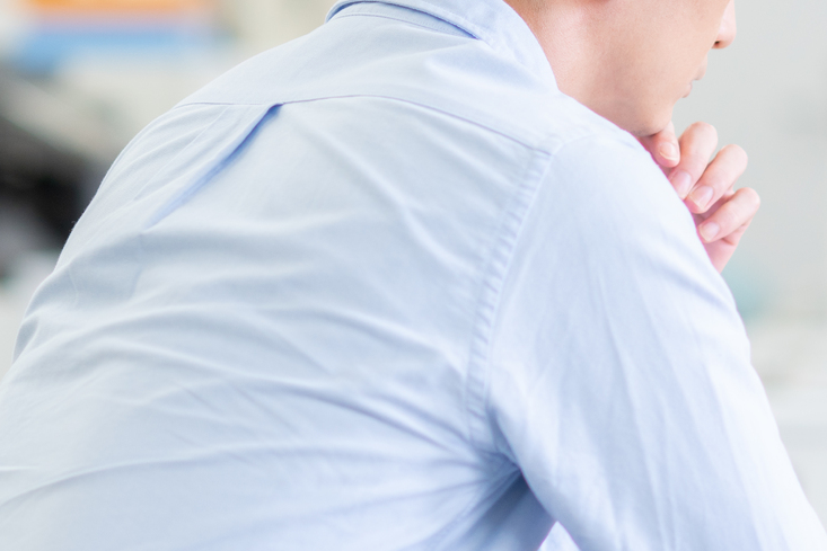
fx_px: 5330
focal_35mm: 232
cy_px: 226
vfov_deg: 5.9
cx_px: 997
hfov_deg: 8.8
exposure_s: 1/125
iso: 320
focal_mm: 85
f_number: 2.5
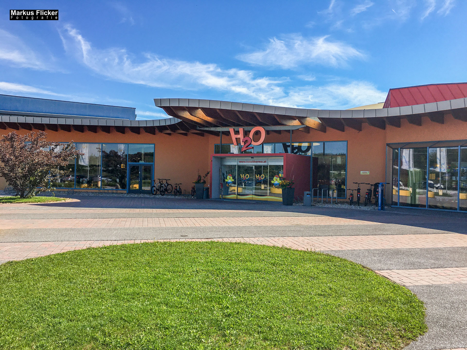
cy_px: 175
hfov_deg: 61.7
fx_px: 391
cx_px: 234
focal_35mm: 29
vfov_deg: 48.2
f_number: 2.2
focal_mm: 4.15
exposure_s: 1/1500
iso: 25
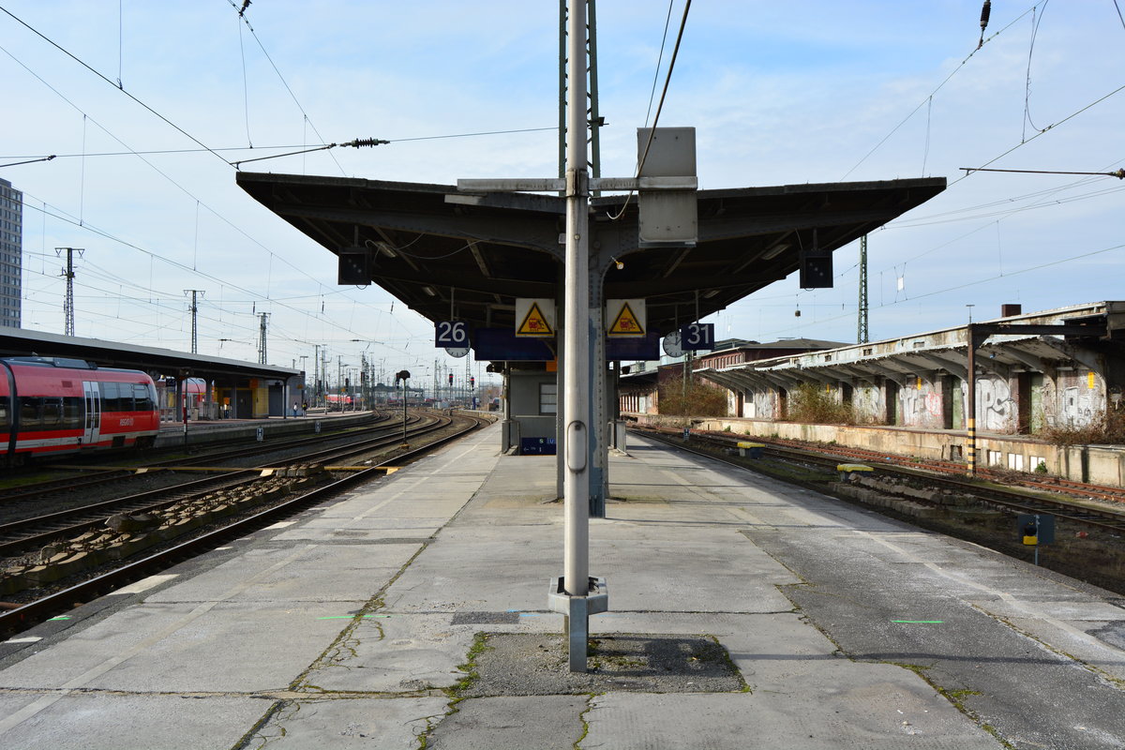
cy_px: 375
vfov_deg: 34.2
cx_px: 562
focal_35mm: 39
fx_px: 1219
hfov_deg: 49.6
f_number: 8
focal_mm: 26
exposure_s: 1/640
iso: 320
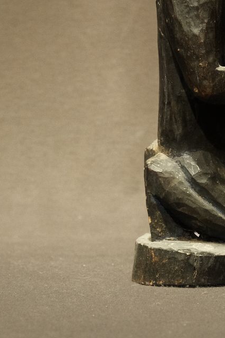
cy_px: 4
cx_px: 174
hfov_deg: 7.5
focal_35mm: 184
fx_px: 1725
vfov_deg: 11.1
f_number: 5.6
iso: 1600
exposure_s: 1/60
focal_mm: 60
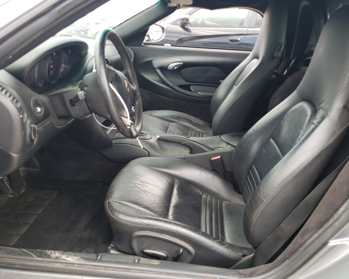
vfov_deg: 51.5
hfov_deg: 62.1
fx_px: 289
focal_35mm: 28
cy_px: 140
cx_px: 192
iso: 50
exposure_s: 1/179
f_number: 1.5
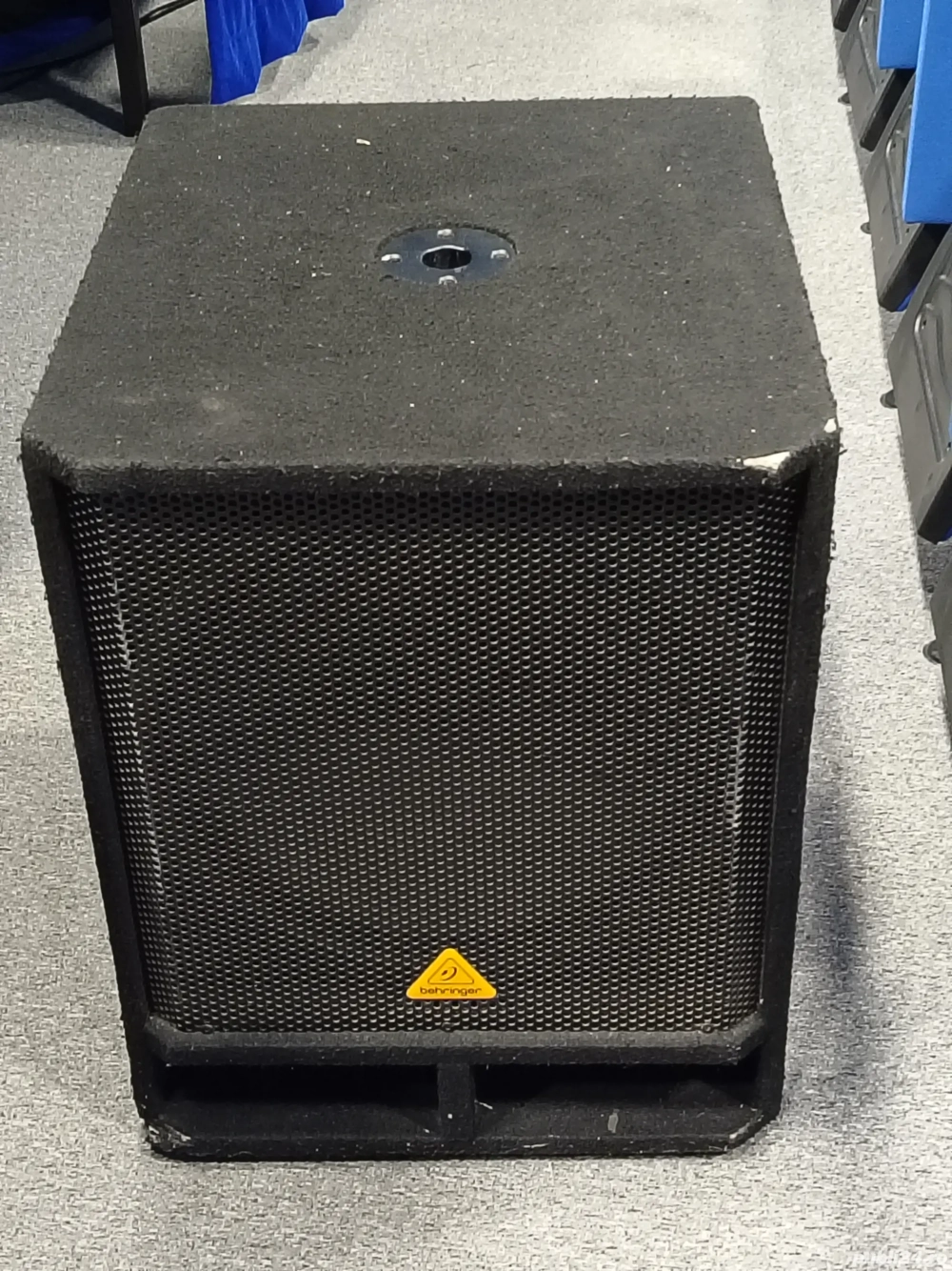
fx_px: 1981
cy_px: 636
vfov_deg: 35.5
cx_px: 476
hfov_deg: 27.0
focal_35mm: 54
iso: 5697
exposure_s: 1/20
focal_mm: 5.25
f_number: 1.75
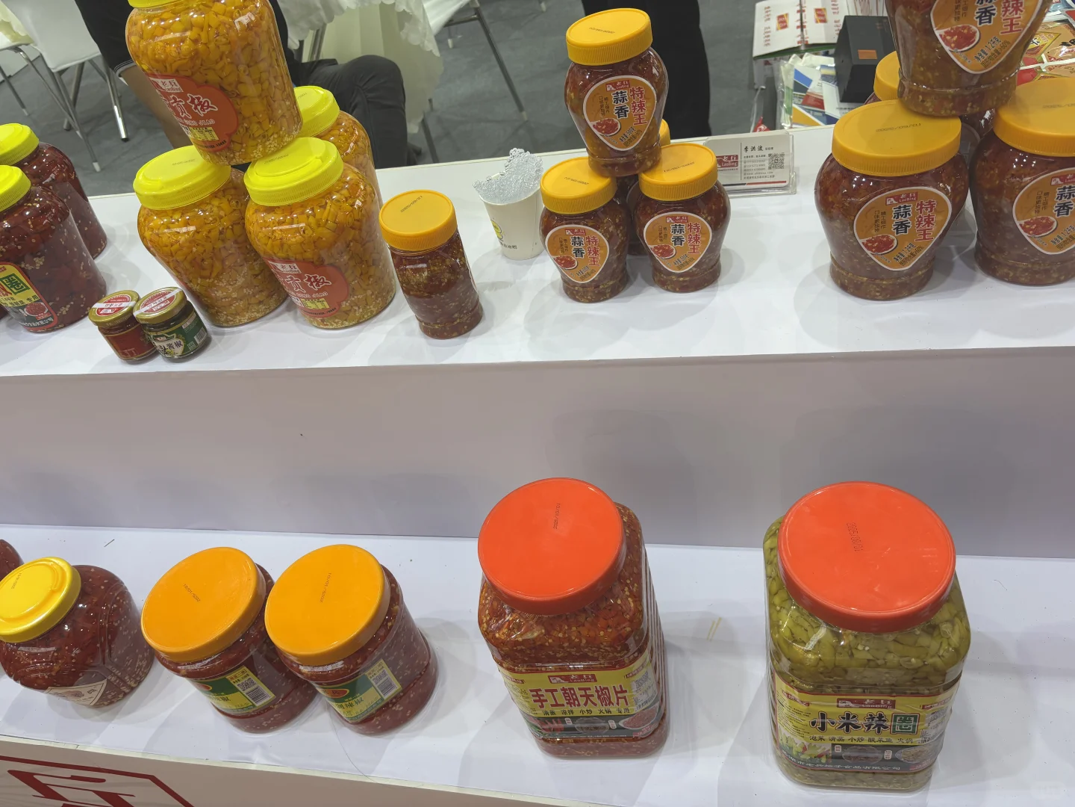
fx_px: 807
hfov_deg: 67.3
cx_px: 538
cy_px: 404
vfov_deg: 53.1
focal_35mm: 26
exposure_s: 1/100
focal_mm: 5.96
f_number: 1.6
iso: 64
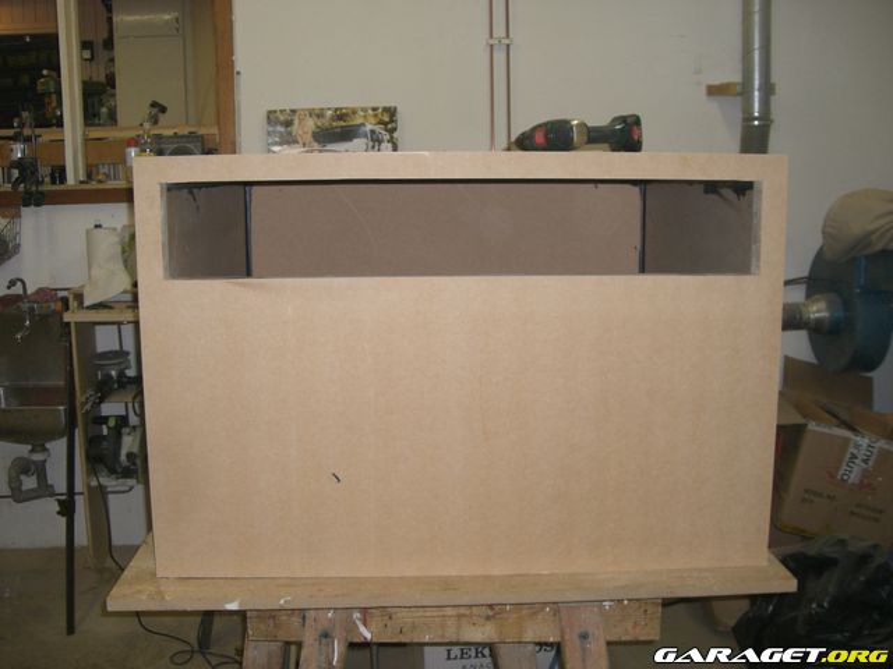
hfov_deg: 49.0
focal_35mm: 38
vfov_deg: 37.7
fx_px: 980
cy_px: 334
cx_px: 446
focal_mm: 6.2
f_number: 2.7
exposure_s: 1/60
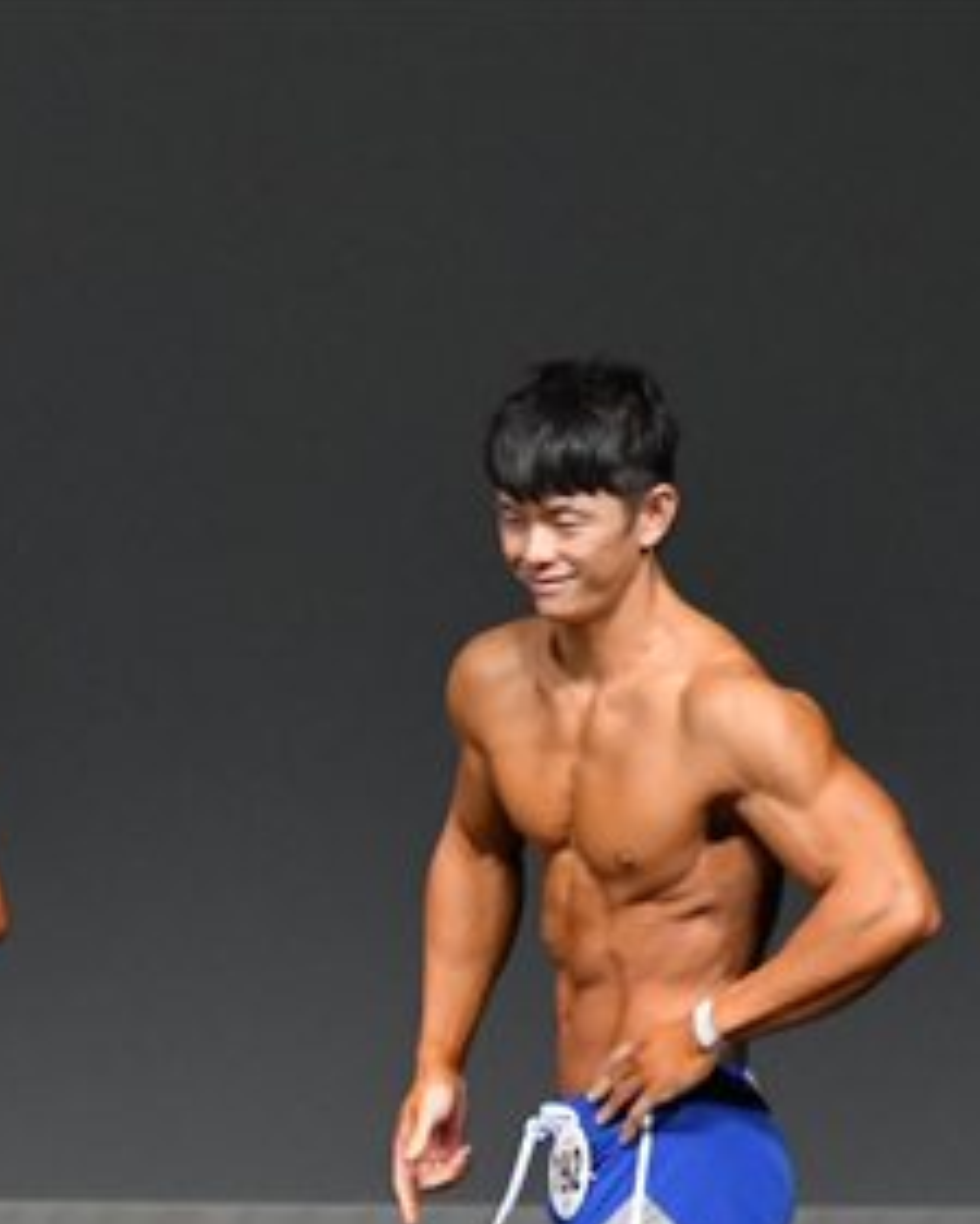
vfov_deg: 2.6
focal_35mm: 738
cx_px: -455
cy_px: 1119
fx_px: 26742
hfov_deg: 2.1
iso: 4000
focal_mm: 190
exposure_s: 1/400
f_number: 5.6
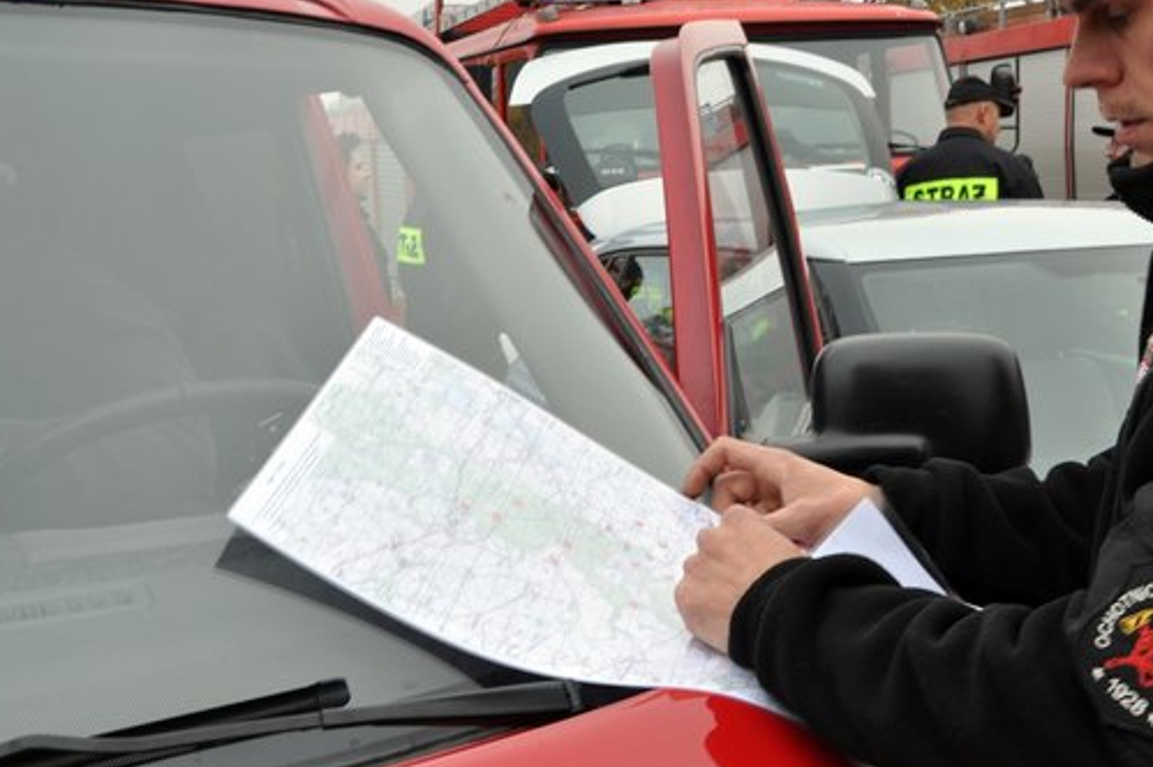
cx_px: 686
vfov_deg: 23.8
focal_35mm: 57
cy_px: 289
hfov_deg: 35.2
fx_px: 1813
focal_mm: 29
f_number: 14
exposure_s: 1/50
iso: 400
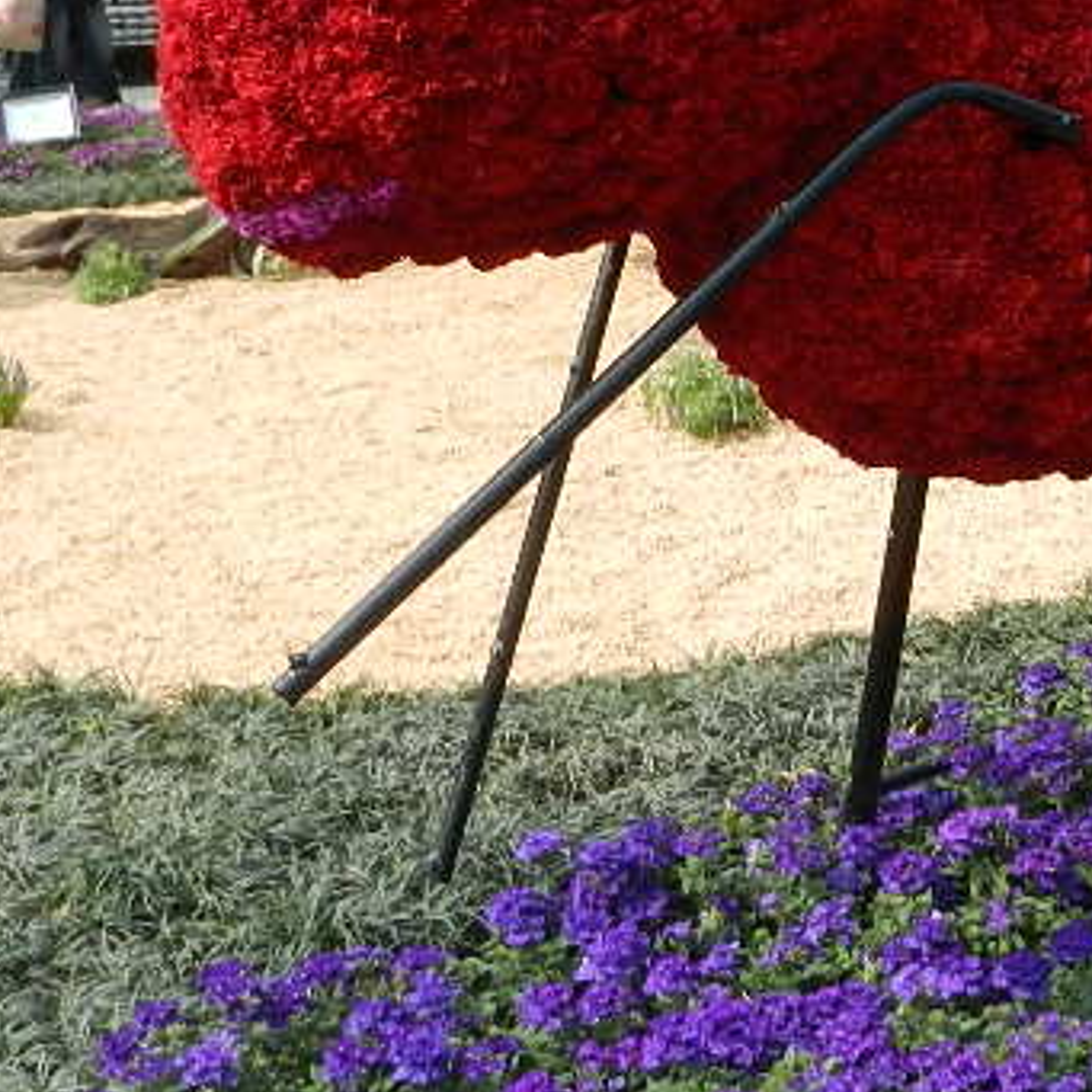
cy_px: 125
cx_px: 954
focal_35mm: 77
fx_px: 2748
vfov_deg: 22.0
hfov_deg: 22.0
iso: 160
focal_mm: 5.1
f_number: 3.6
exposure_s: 1/1000
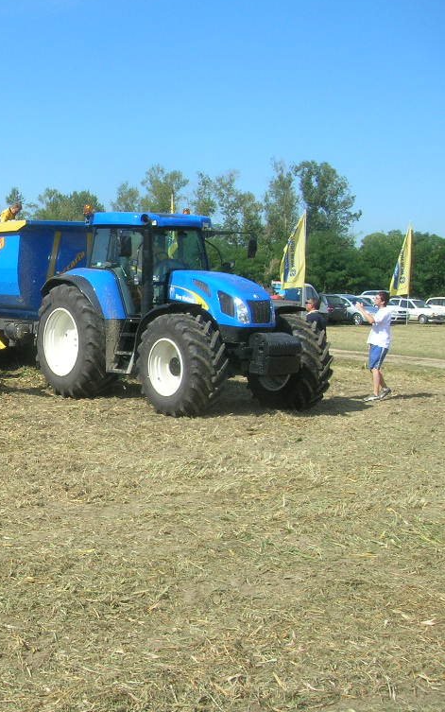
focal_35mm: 49
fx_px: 950
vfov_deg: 41.0
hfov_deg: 24.7
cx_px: -37
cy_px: 350
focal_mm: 5.7
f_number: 4.9
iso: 71
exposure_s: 1/462
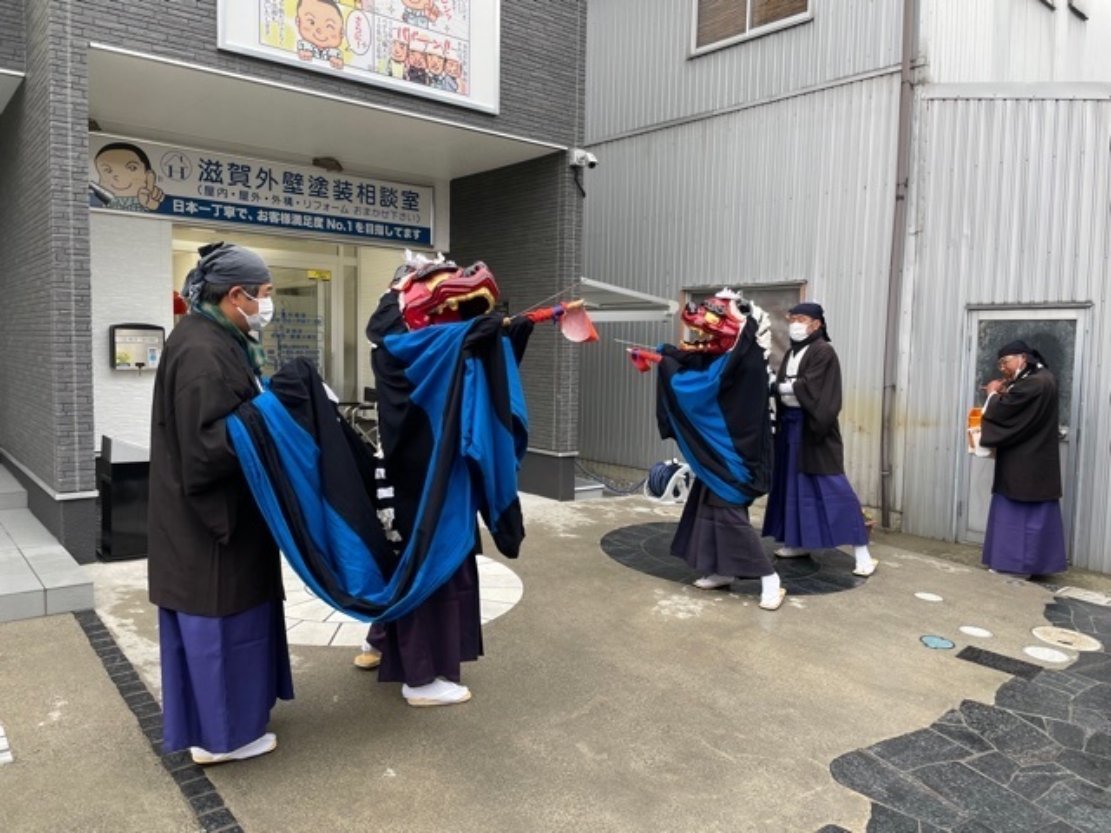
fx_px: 834
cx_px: 556
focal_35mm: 26
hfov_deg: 67.3
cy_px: 416
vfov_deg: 53.1
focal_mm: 4.2
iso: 40
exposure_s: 1/121
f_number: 1.6
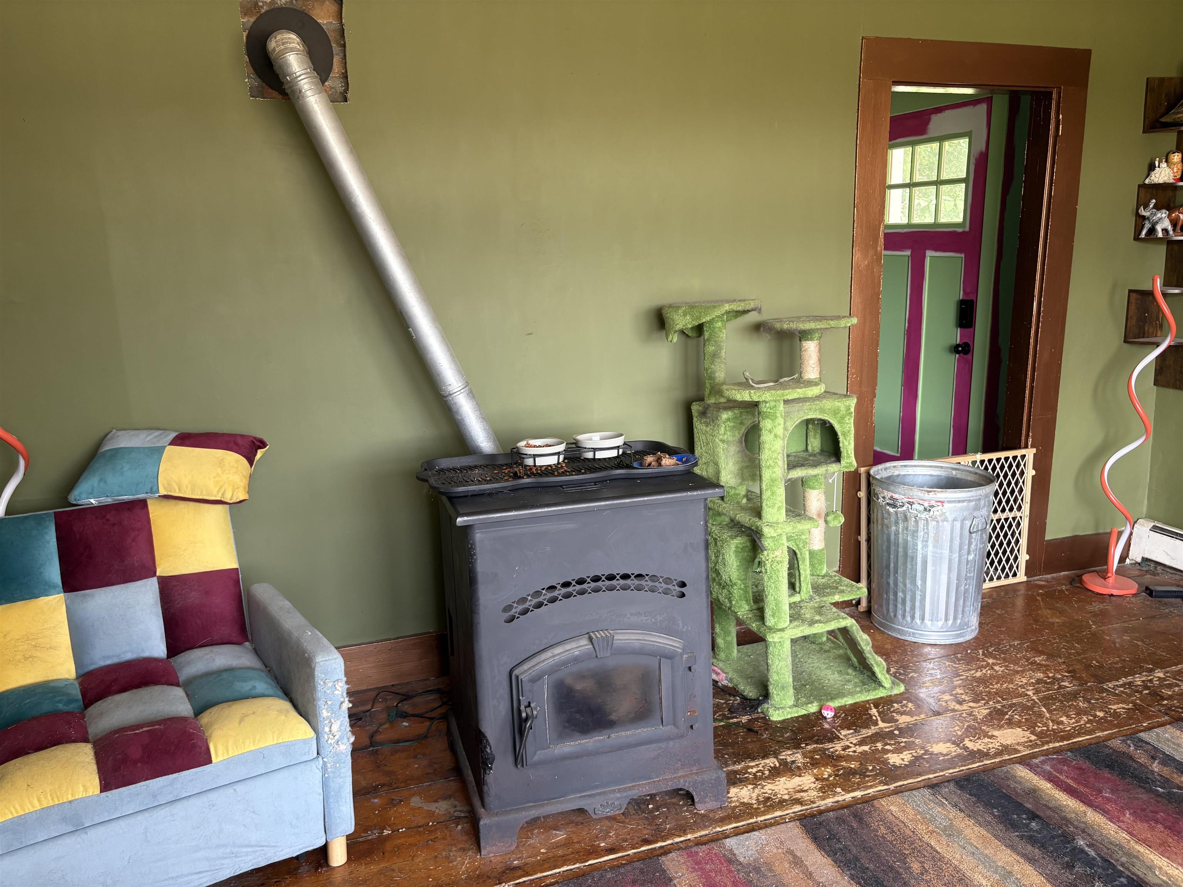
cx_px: 592
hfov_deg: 67.3
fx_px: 889
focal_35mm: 26
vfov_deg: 53.1
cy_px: 444
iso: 125
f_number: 1.6
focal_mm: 5.96
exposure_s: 1/74
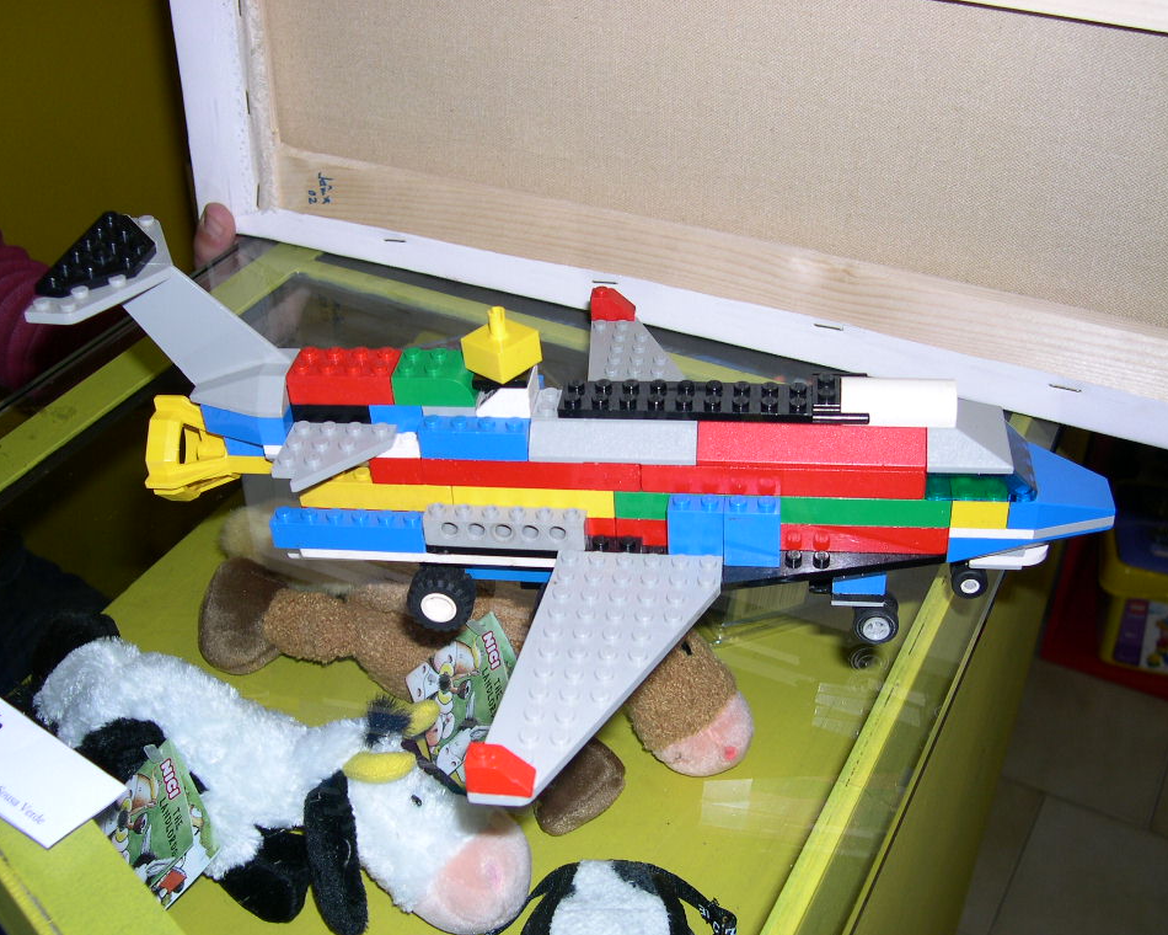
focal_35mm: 40
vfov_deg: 37.3
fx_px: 1383
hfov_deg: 45.8
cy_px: 471
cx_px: 545
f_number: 2.8
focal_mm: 8
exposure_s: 1/60
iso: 100
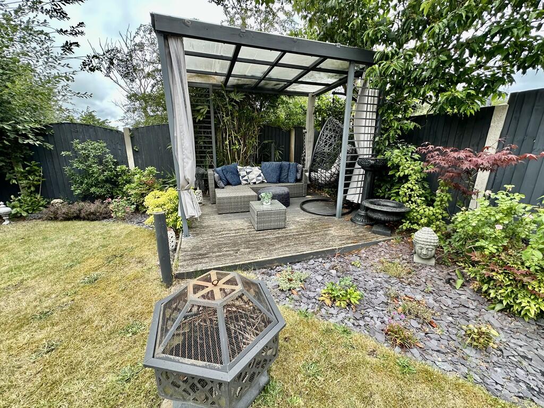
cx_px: 272
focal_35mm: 14
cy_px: 204
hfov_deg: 102.1
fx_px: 220
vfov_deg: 85.7
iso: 40
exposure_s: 1/171
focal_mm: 2.22
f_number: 2.2
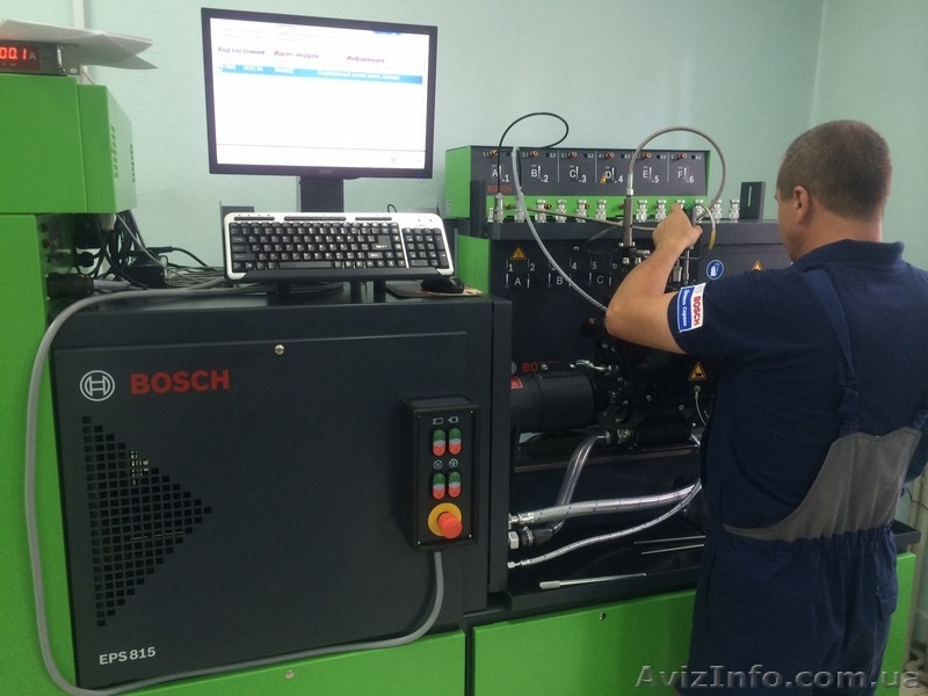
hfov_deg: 60.0
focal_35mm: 30
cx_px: 464
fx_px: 804
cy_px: 348
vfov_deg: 46.8
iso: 125
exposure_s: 1/33
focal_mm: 4.12
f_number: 2.2
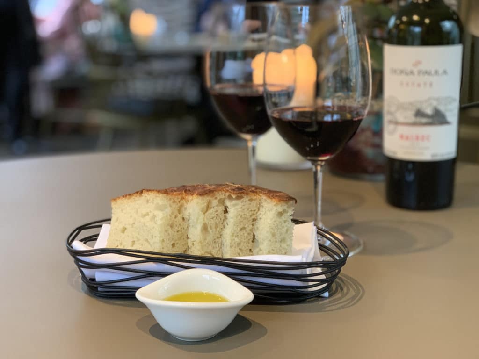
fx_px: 720
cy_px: 180
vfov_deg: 28.0
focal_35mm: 52
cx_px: 240
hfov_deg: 36.8
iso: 320
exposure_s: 1/50
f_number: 2.4
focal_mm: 6
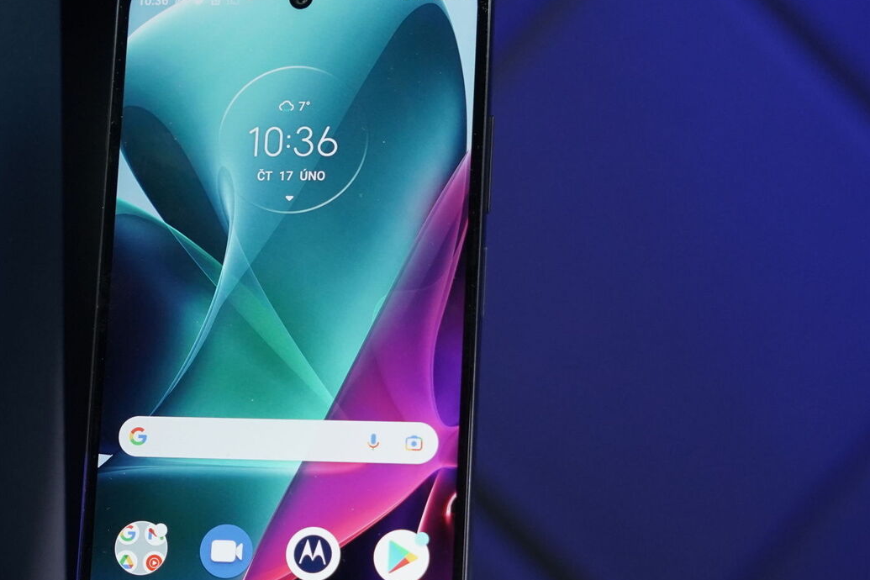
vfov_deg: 13.4
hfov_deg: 19.6
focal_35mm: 102
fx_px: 2465
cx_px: 78
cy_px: 357
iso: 2500
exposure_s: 1/160
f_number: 6.3
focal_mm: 55
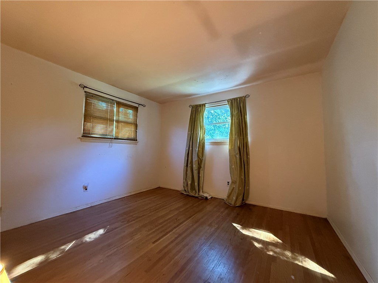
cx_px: 189
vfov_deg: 85.7
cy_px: 142
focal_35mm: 14
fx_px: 153
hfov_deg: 102.1
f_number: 2.2
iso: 640
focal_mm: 2.22
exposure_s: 1/60
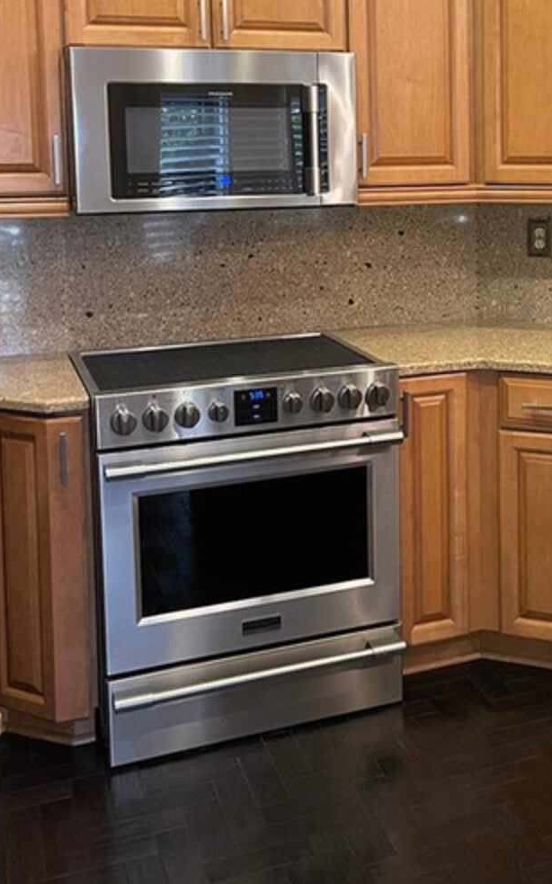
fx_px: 1108
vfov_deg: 42.5
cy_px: 249
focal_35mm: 46
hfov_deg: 27.3
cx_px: 464
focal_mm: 5.1
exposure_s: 1/60
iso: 500
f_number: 1.6
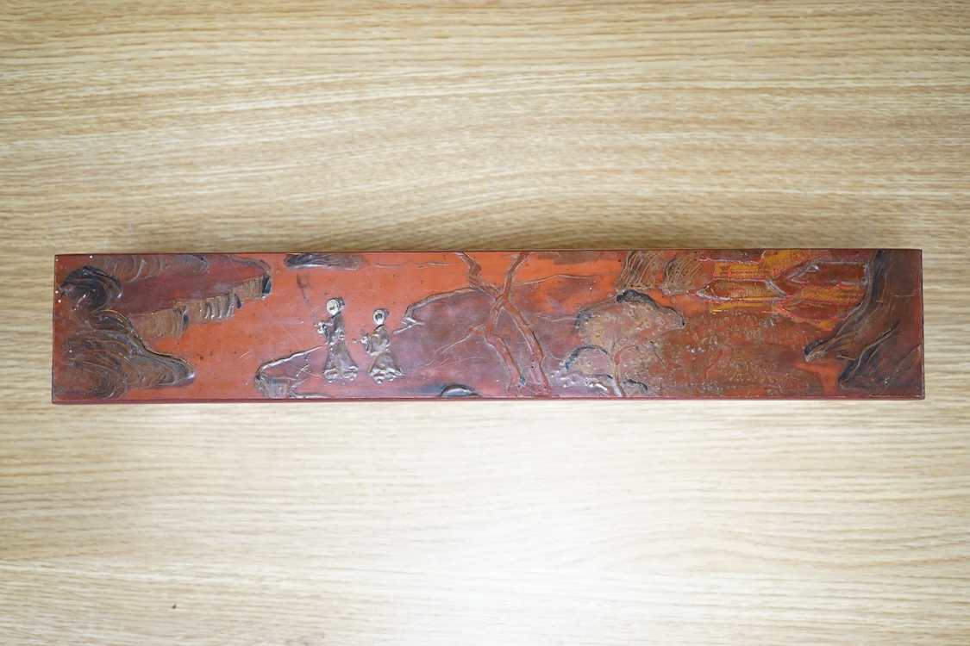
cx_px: 485
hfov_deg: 43.6
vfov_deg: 29.9
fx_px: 1212
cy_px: 323
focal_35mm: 45
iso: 2500
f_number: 5.6
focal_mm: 30
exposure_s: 1/160
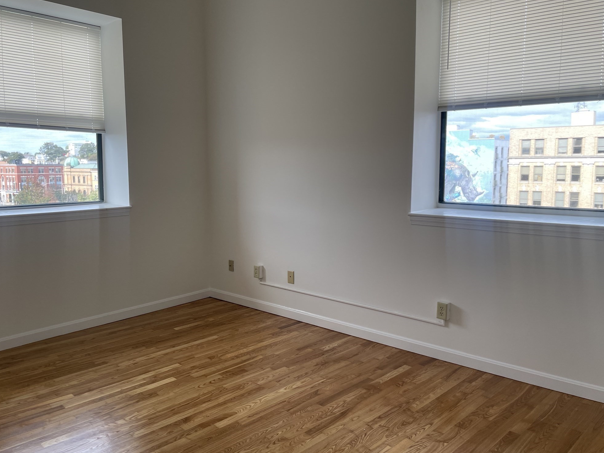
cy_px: 222
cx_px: 300
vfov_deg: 51.4
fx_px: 471
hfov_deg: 65.3
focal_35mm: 27
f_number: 1.6
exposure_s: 1/120
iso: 32
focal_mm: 4.2
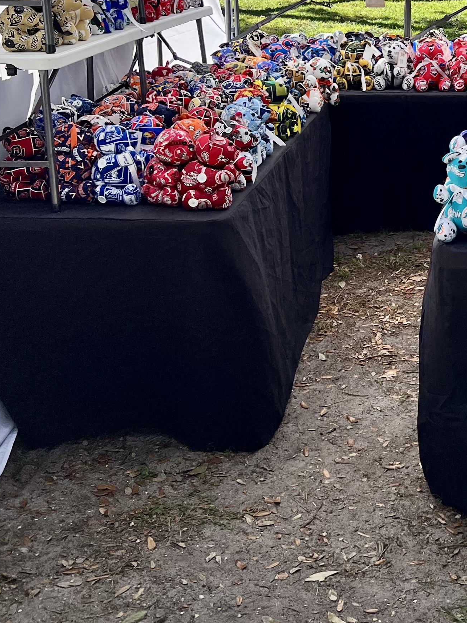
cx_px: 494
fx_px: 1079
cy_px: 70
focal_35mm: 60
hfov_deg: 23.2
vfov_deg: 30.8
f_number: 1.5
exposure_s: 1/2353
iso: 50
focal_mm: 5.7
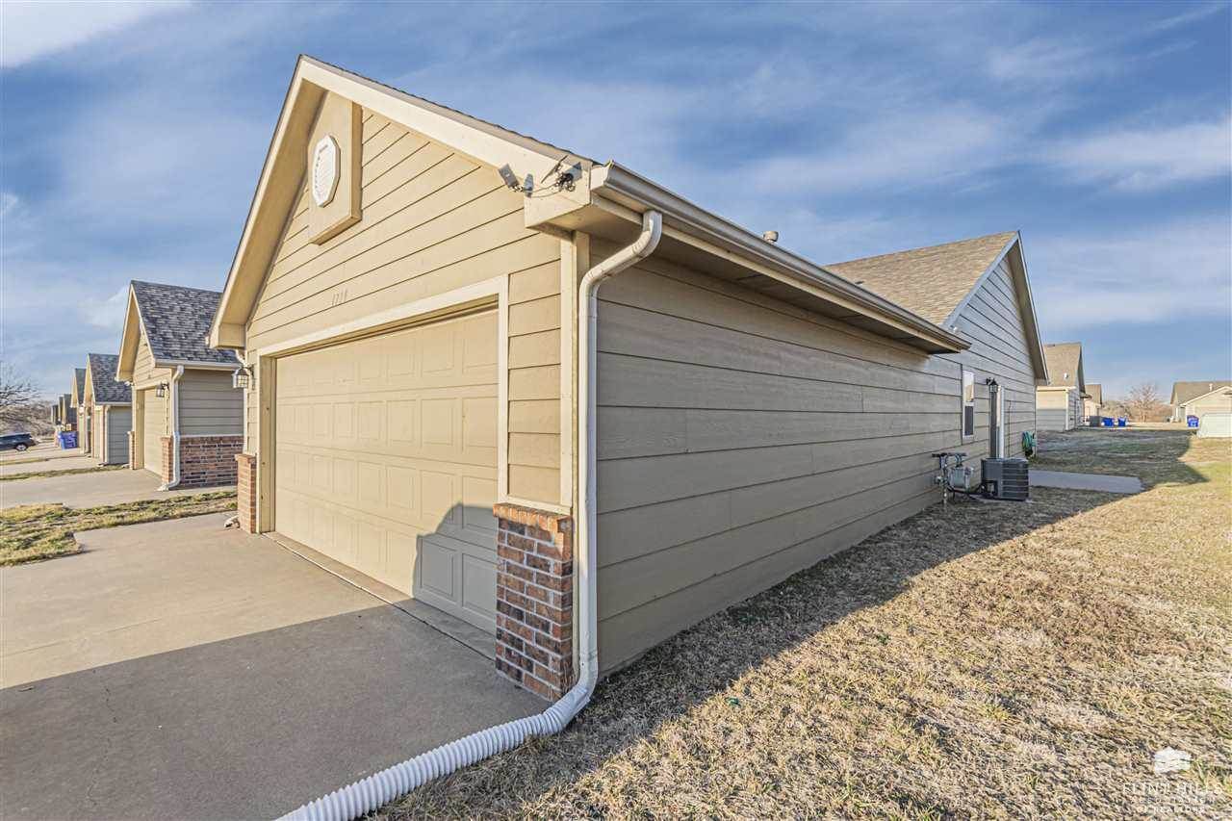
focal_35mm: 15
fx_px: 513
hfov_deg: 100.4
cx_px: 616
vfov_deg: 77.3
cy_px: 410
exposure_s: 1/200
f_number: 7.1
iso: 100
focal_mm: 10
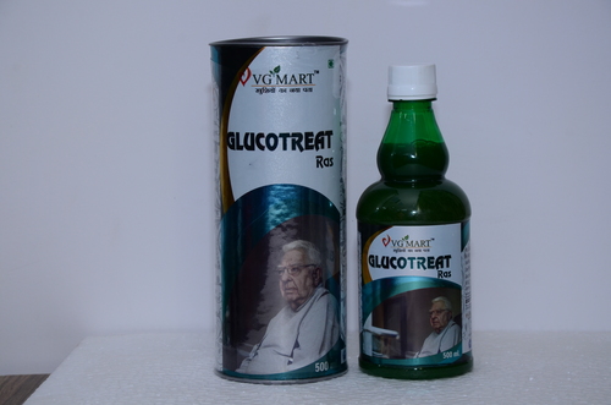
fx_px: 1905
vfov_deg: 12.1
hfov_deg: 18.2
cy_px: 202
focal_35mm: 112
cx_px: 306
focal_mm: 75
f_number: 8
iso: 320
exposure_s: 1/125
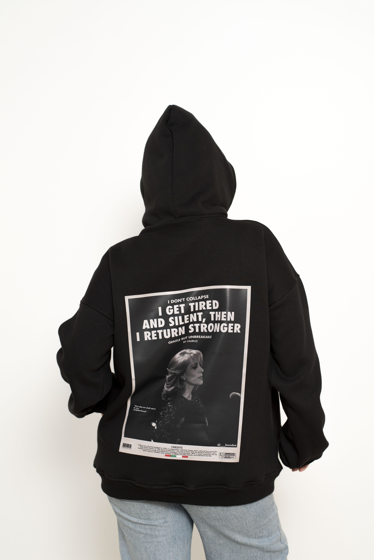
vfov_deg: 39.6
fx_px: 778
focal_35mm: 50
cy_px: 280
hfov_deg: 27.0
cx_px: 187
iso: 640
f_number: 4
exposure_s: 1/200
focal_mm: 50
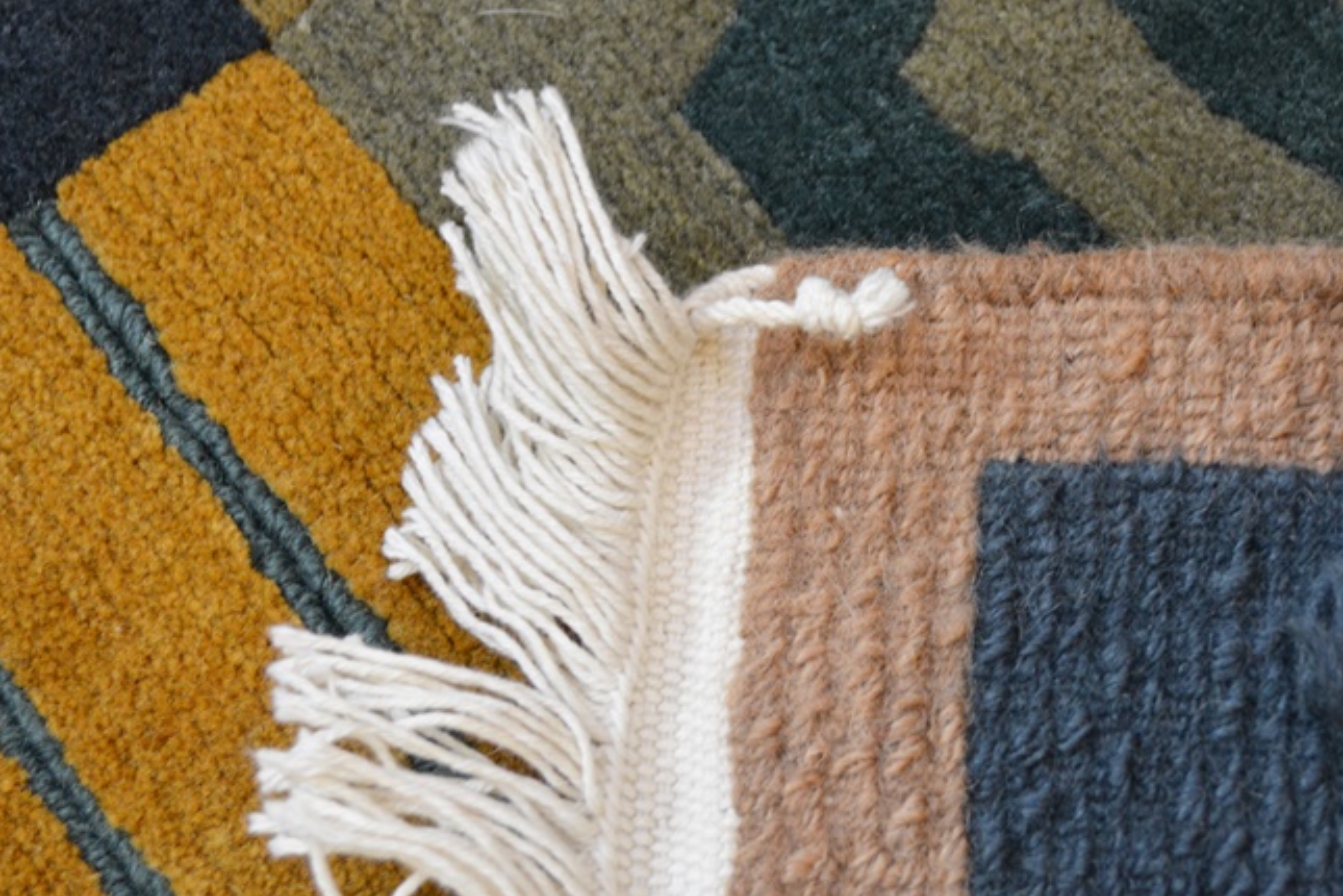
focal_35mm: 67
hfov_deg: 30.0
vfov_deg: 20.3
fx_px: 2499
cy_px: 413
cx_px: 762
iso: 800
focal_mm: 32
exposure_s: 1/40
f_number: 4.8
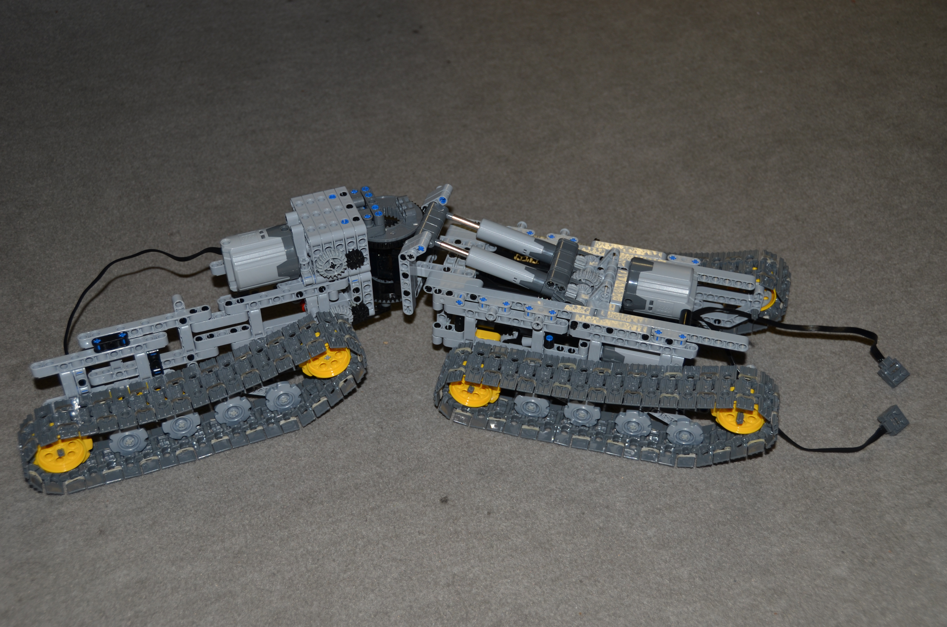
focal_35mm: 46
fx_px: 1221
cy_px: 314
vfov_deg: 28.8
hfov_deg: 42.4
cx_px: 474
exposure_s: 1/60
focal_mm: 31
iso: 100
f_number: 4
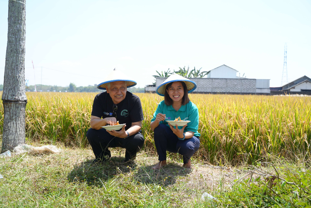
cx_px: 156
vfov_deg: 42.3
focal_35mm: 31
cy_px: 104
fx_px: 268
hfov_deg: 60.3
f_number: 5
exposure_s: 1/250
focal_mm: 31
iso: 100
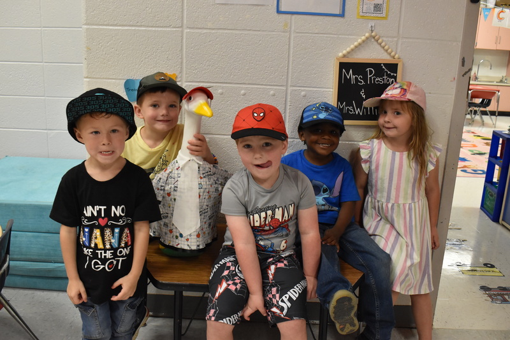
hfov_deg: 55.1
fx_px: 489
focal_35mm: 34
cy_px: 170
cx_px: 255
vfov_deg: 38.4
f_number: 7.1
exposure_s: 1/40
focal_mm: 23
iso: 2500
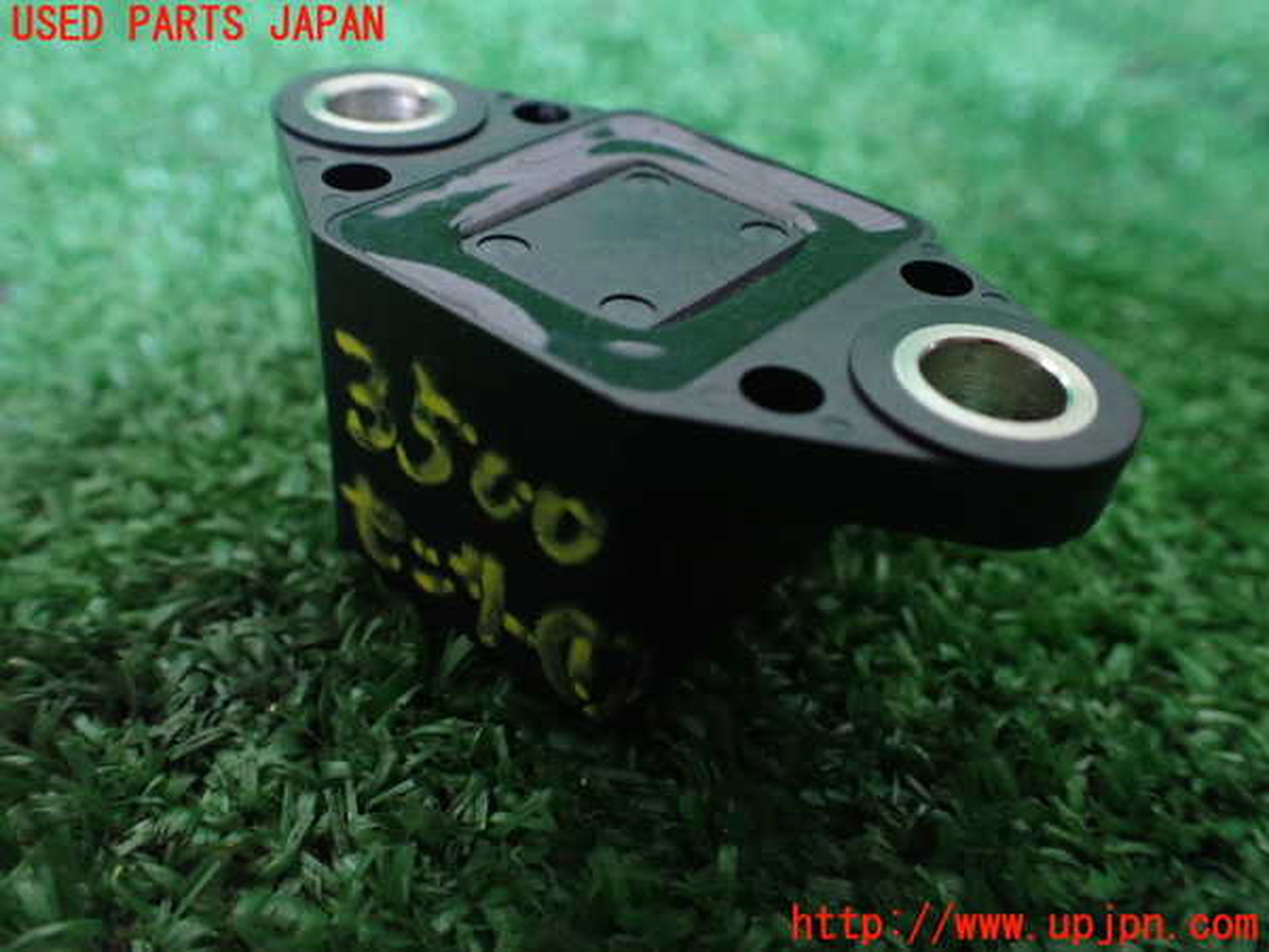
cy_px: 476
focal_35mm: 30
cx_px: 634
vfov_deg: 46.8
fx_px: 1100
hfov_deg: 60.0
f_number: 2.3
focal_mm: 5.4
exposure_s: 1/30
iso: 1000
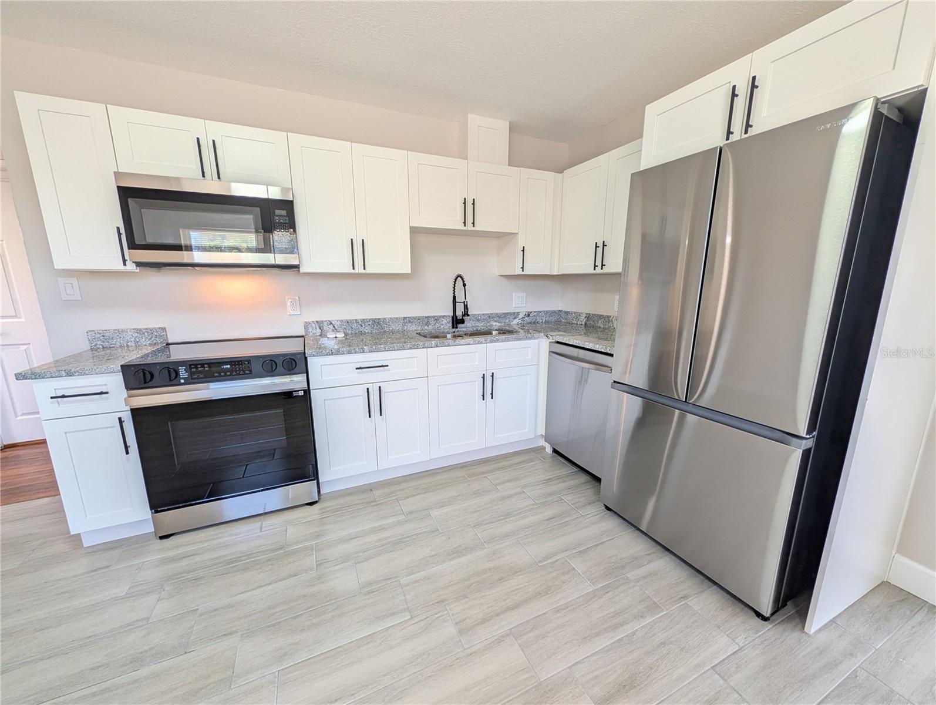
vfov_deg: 94.6
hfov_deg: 110.5
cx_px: 468
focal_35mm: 12
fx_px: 325
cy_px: 352
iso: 79
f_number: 1.7
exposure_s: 1/60
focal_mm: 2.02
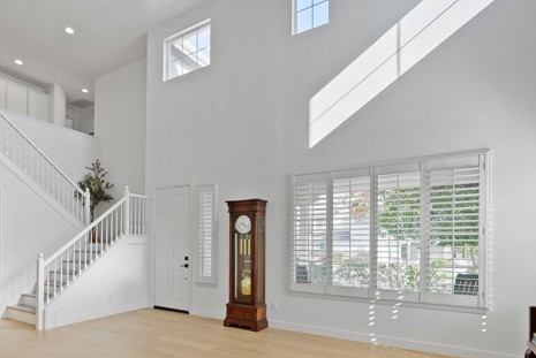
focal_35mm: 22
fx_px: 328
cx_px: 220
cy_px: 237
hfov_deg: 77.8
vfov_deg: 56.2
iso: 200
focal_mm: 16
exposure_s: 1/15
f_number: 4
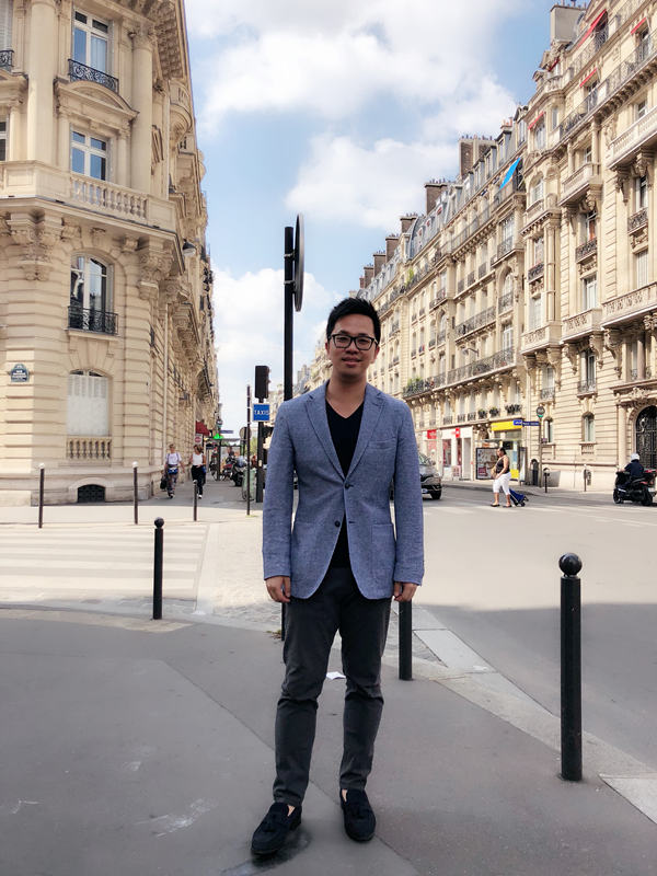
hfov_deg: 49.7
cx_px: 328
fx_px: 709
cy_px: 438
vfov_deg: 63.4
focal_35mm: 28
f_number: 1.8
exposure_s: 1/1517
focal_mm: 4
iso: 20
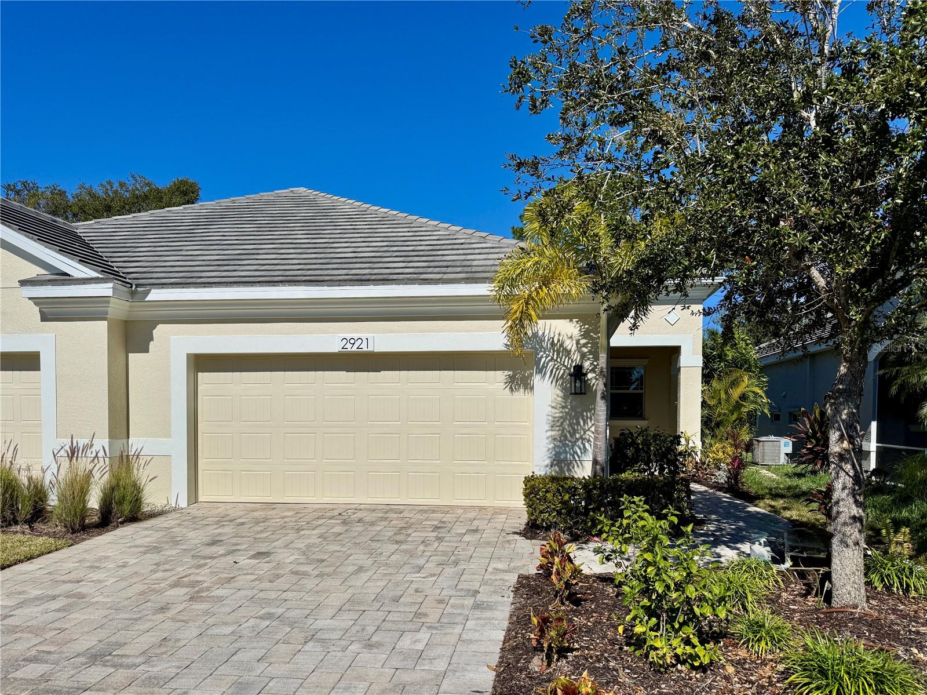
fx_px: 643
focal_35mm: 24
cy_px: 348
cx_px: 464
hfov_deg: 71.6
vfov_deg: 56.8
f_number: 1.78
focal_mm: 6.76
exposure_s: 1/12346
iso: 64
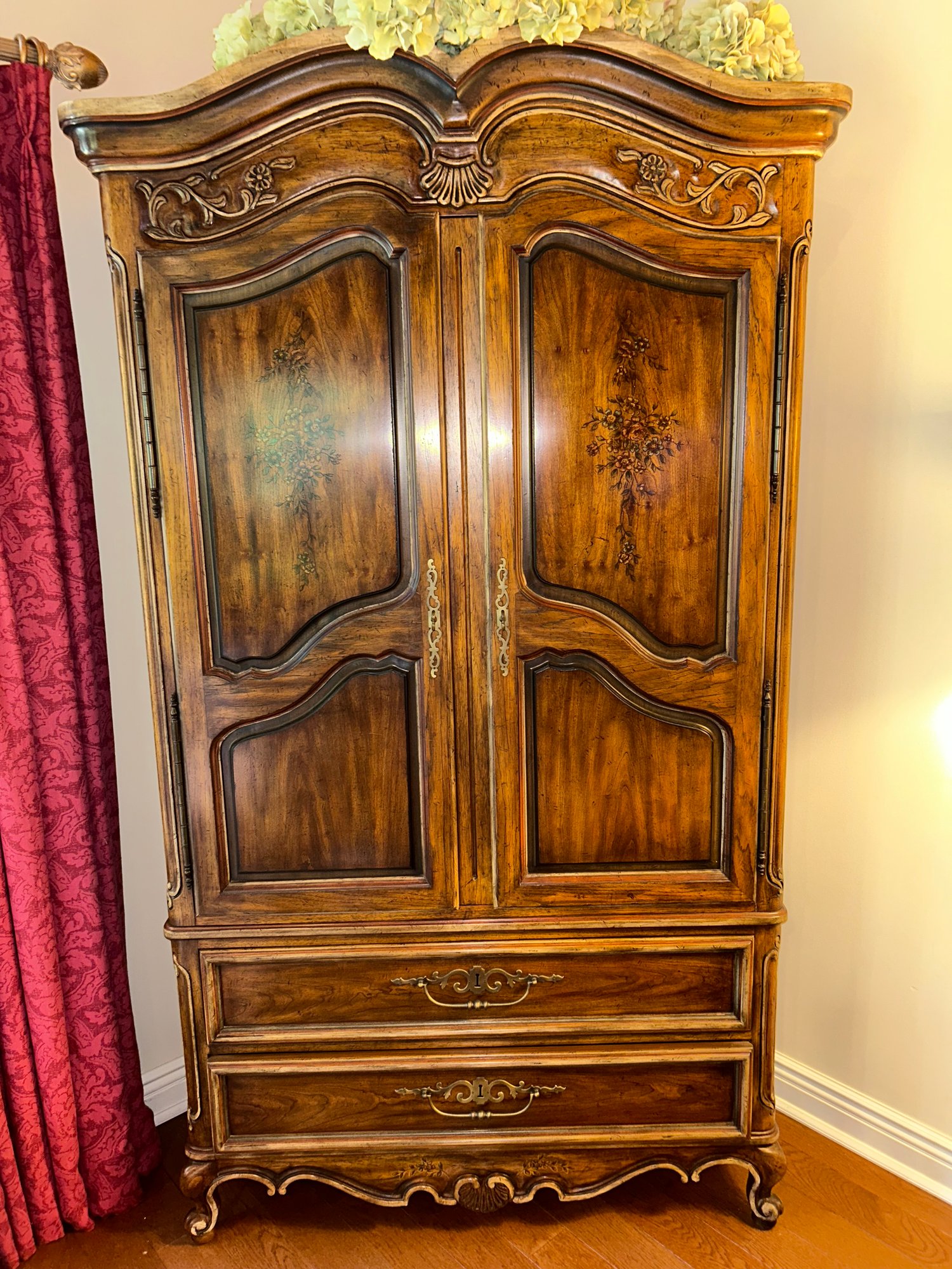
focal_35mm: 26
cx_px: 476
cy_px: 634
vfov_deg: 67.3
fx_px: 953
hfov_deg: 53.1
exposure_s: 1/13
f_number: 1.5
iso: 50
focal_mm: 5.7
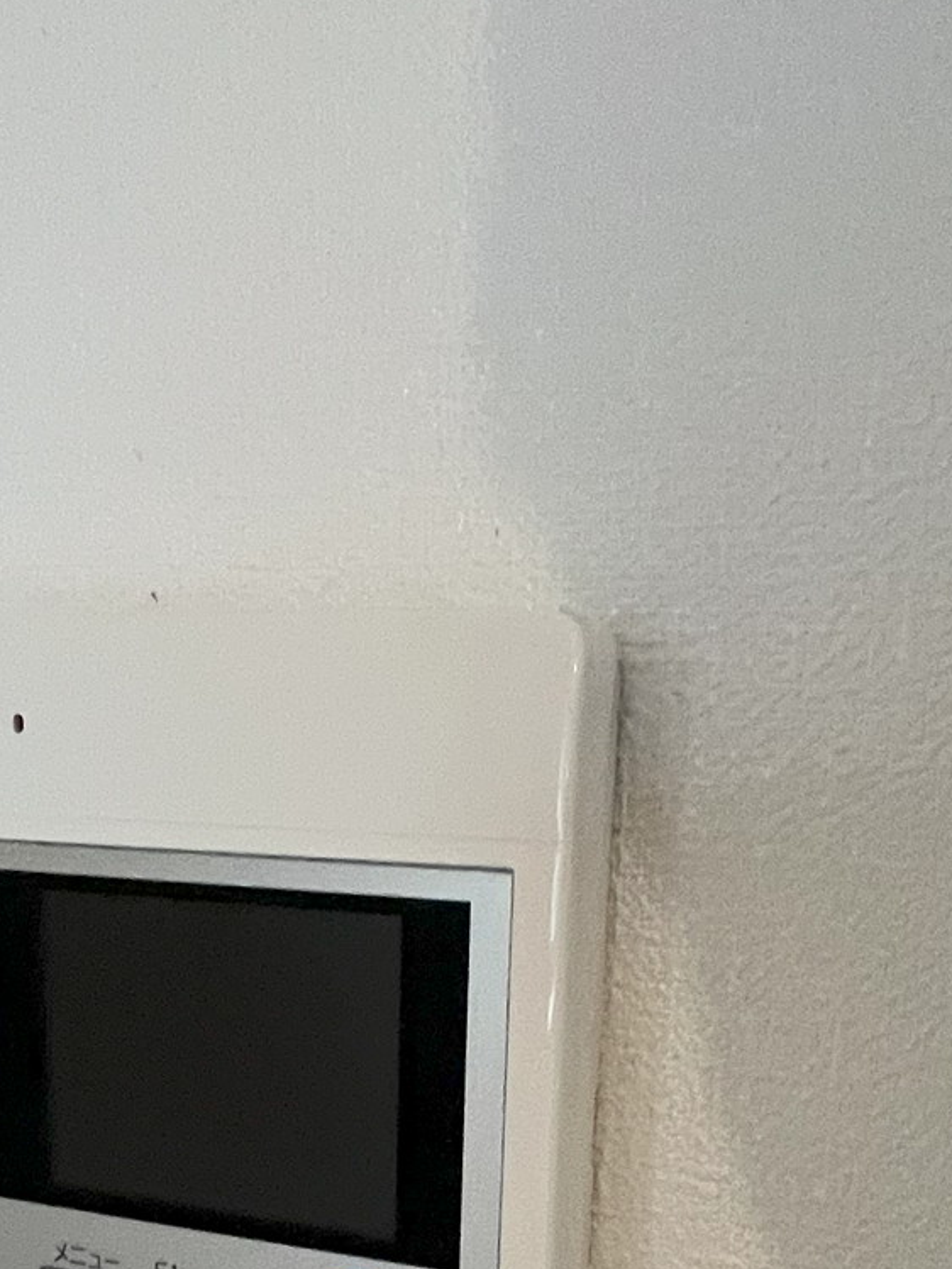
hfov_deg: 35.1
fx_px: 1503
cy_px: 1223
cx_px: 488
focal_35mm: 41
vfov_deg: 40.9
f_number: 2.4
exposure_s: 1/50
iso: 500
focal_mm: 1.54
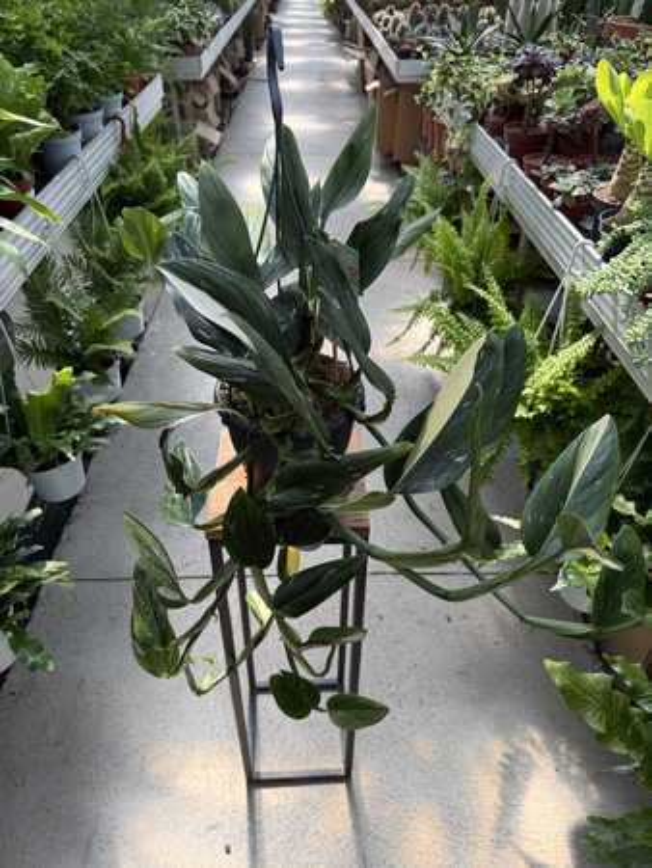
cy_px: 434
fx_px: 602
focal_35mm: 24
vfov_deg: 71.6
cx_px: 326
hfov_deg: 56.9
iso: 80
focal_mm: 6.76
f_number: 1.78
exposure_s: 1/532
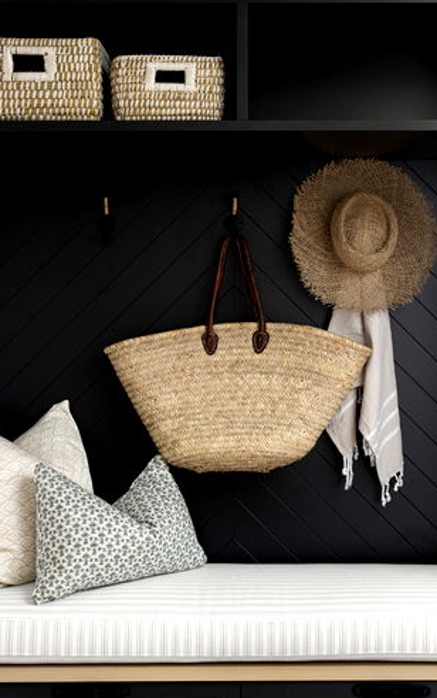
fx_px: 1009
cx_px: 223
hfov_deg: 24.4
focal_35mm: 53
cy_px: 322
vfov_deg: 38.1
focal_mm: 32
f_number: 7.1
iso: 200
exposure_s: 1/2
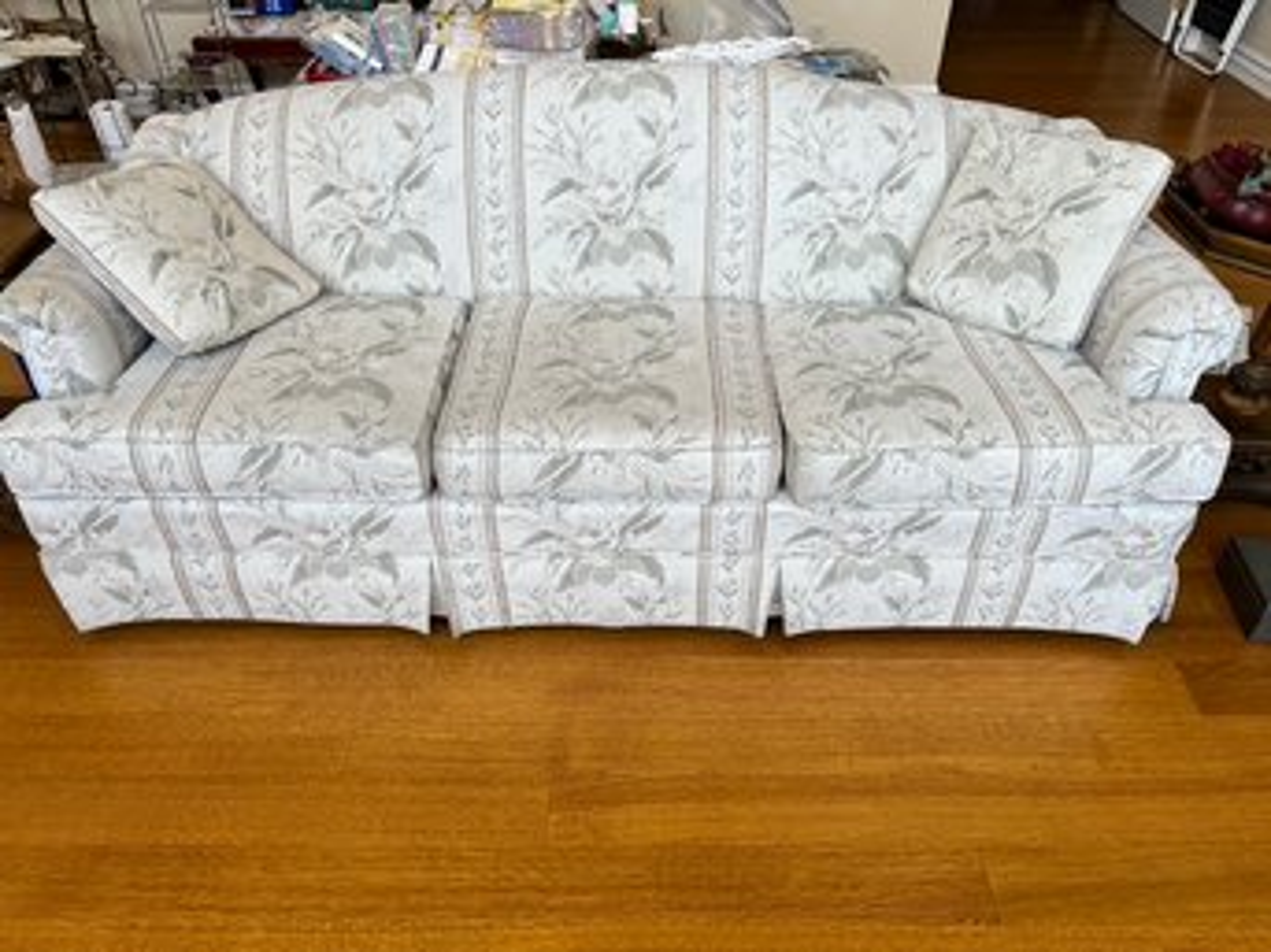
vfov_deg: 53.0
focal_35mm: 26
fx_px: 954
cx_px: 636
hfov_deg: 67.3
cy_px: 476
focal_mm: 5.7
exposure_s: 1/121
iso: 40
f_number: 1.5
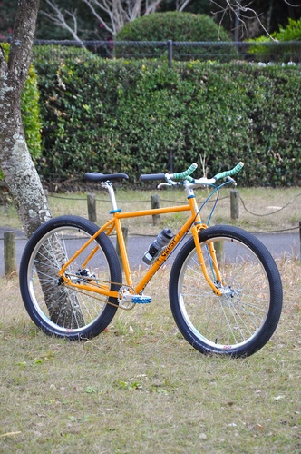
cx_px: 150
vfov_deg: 13.1
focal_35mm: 158
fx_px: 1981
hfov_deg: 8.7
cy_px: 227
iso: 400
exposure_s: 1/250
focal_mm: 105
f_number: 5.6
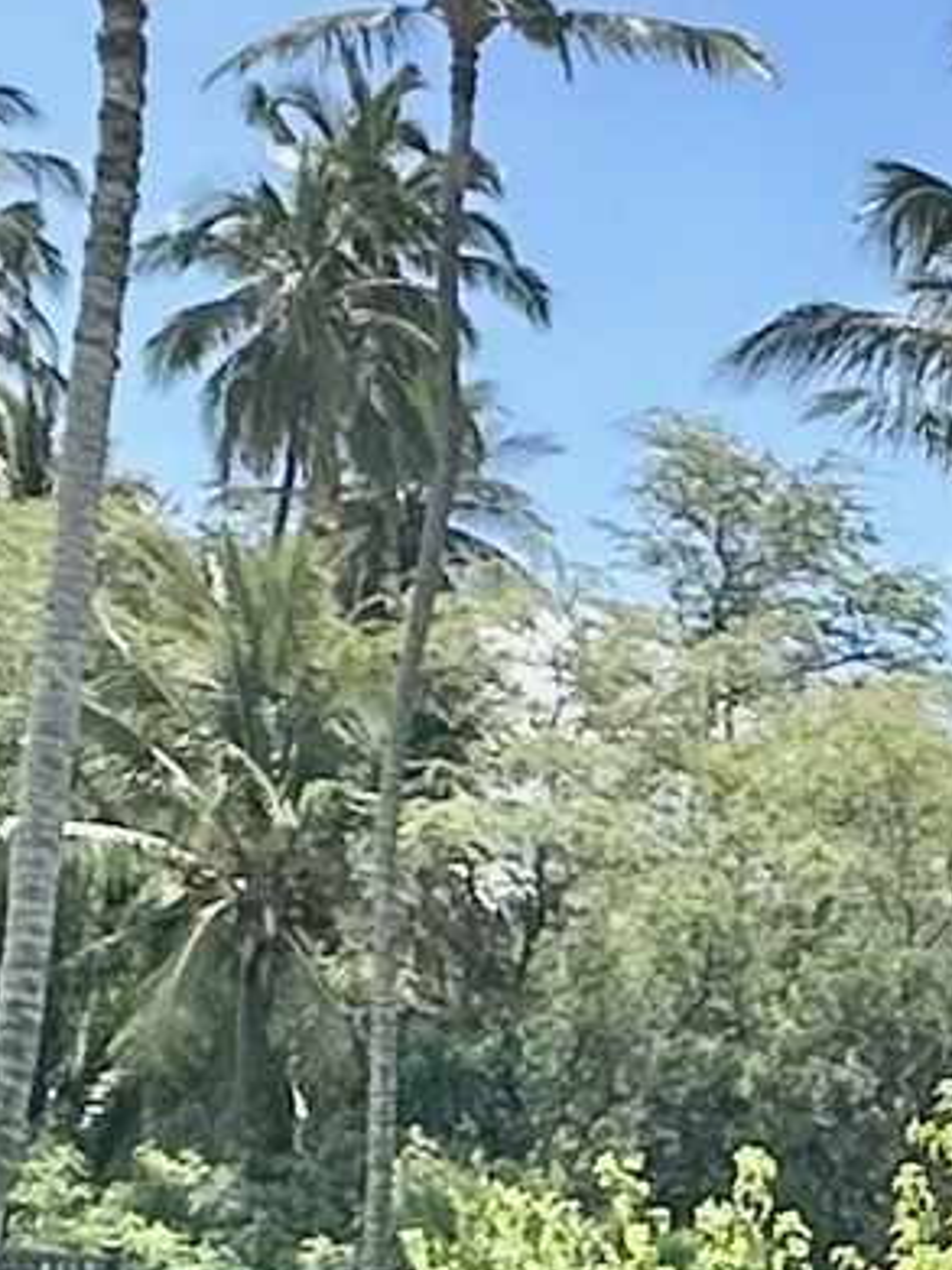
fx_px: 4036
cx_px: 2112
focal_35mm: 110
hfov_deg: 11.6
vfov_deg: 16.6
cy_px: 1783
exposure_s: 1/1742
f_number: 2.2
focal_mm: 2.22
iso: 50
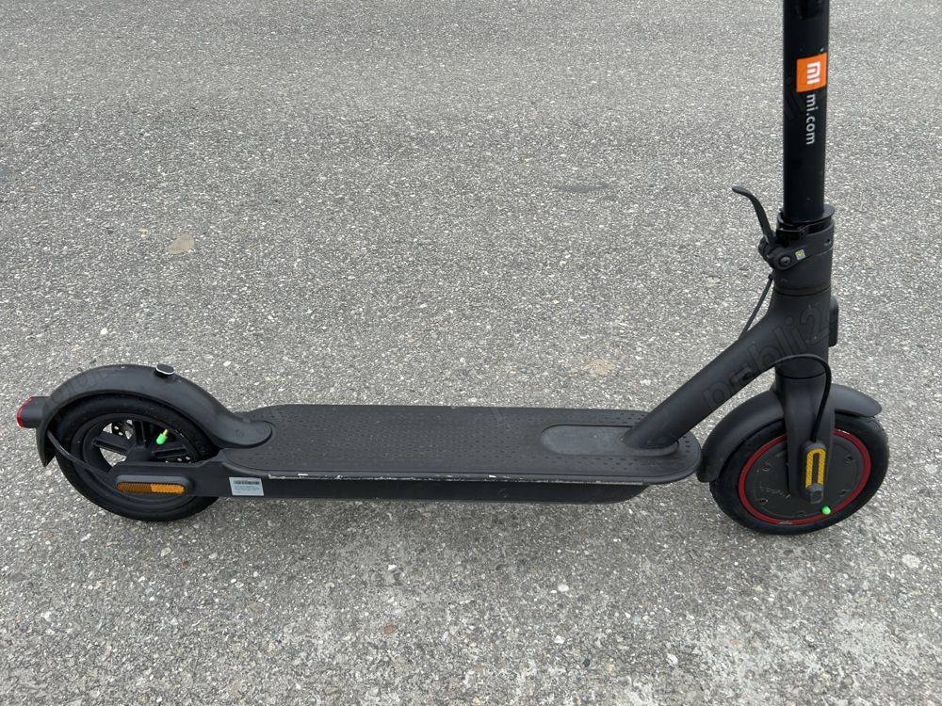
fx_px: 708
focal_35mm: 26
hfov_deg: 67.3
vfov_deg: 53.1
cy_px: 353
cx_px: 471
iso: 50
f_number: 1.5
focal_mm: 5.7
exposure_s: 1/632
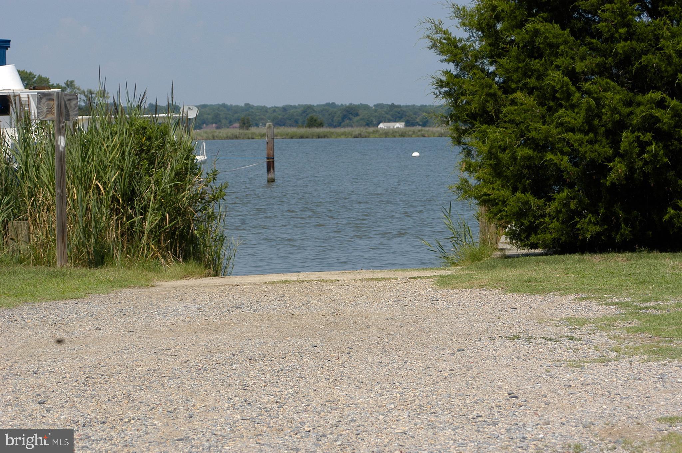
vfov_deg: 10.1
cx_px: 341
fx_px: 2555
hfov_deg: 15.2
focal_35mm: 135
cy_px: 226
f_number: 7.1
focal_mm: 90
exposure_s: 1/750
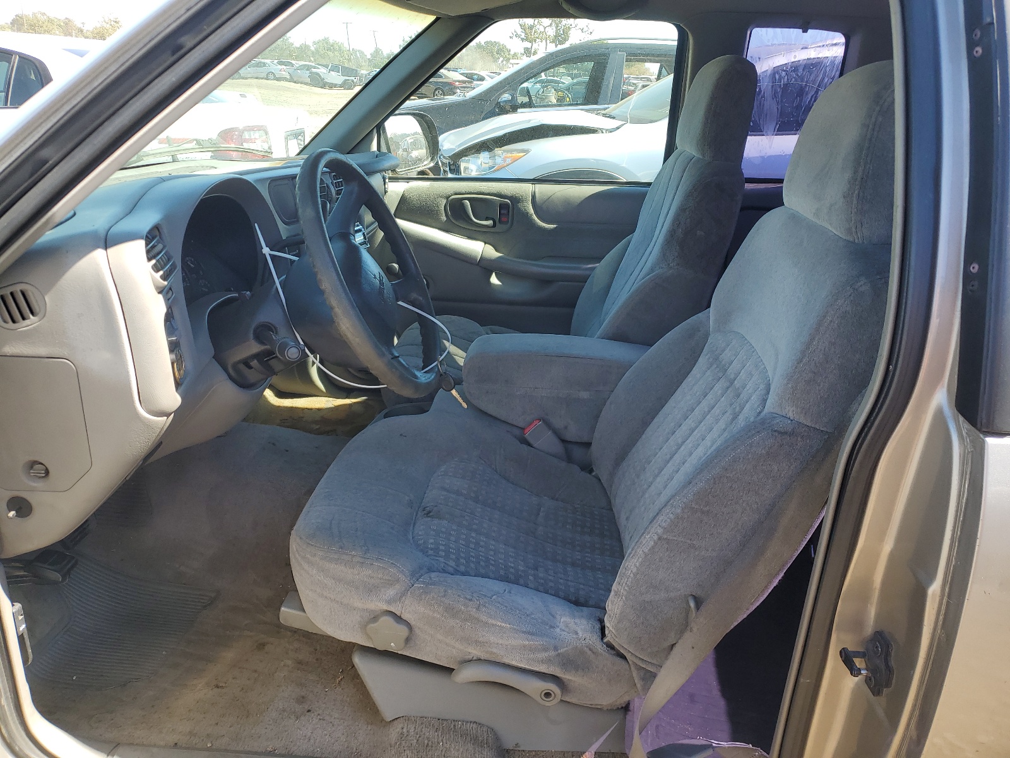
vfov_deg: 53.1
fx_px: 759
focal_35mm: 26
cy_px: 379
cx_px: 505
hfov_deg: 67.3
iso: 50
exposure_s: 1/500
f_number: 1.5
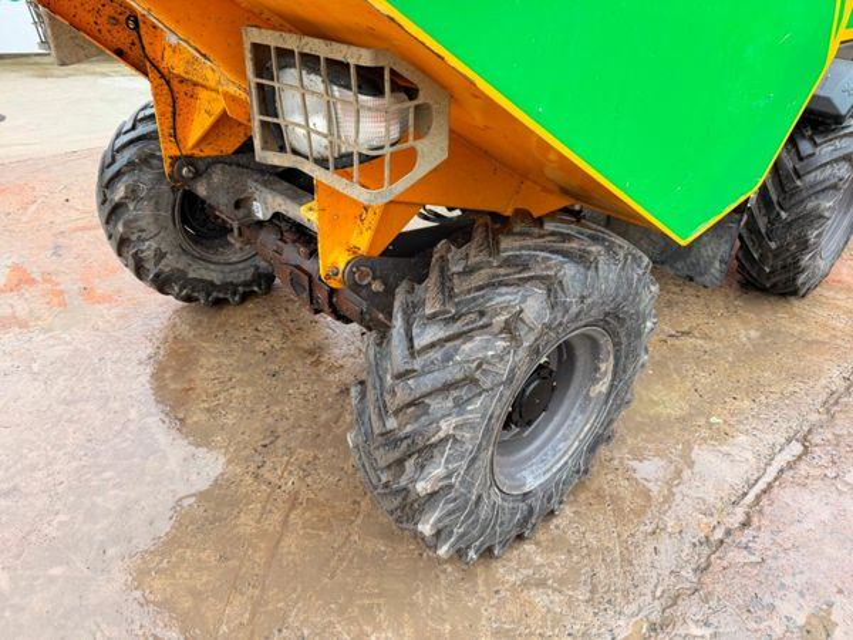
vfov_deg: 56.8
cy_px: 320
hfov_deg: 71.6
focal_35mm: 24
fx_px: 591
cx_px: 426
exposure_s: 1/121
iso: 100
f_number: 1.78
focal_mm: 6.76
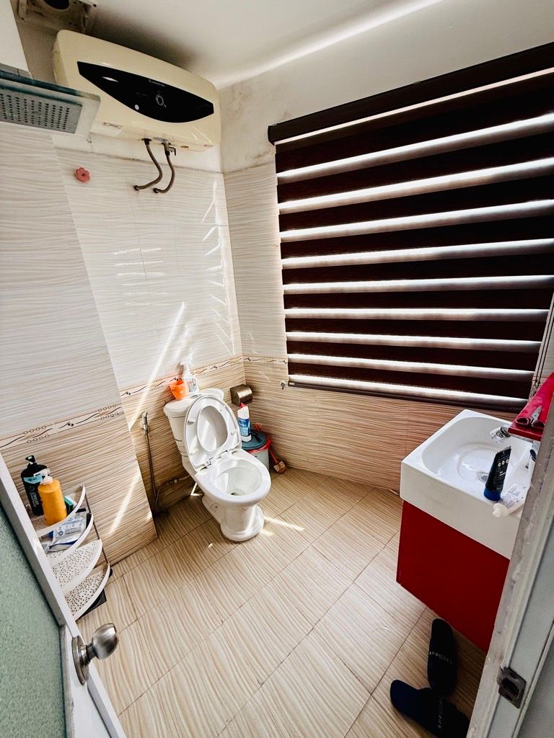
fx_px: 299
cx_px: 277
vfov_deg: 102.1
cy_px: 369
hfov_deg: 85.7
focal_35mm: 14
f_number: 2.2
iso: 80
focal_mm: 2.22
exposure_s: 1/99
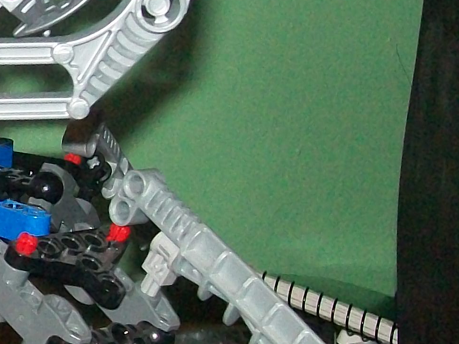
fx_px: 1711
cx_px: -181
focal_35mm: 129
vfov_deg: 11.5
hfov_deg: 14.5
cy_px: 155
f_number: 2.7
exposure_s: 1/125
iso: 200
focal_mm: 6
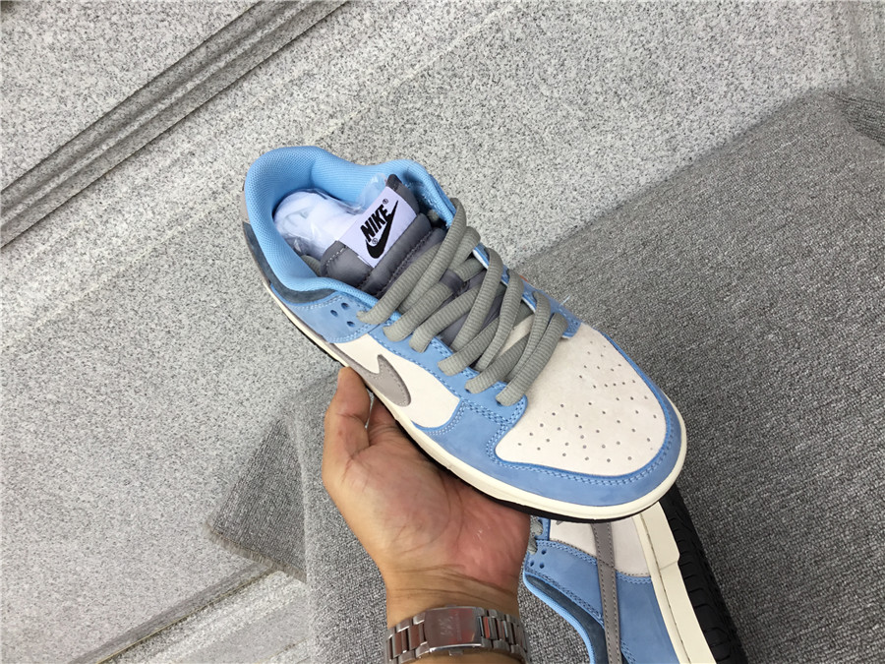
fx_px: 793
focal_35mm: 31
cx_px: 442
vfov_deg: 45.4
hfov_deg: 58.4
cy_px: 332
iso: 25
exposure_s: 1/50
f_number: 2.4
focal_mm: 3.3
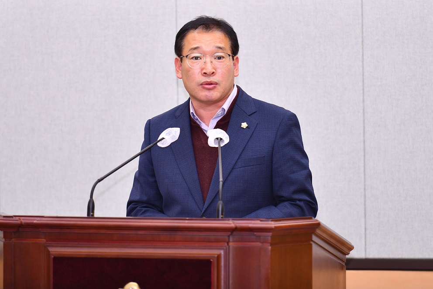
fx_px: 2164
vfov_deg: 7.6
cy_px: 144
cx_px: 216
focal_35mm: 180
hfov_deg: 11.4
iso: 640
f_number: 2.8
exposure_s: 1/250
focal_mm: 180
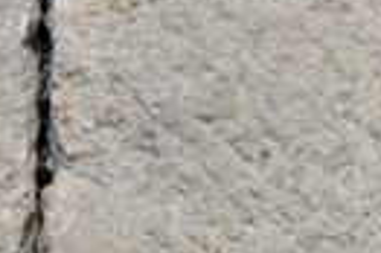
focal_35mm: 1442
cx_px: 1152
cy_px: -305
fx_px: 15242
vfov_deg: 1.0
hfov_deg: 1.4
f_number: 5
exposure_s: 1/200
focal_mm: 180
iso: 3200
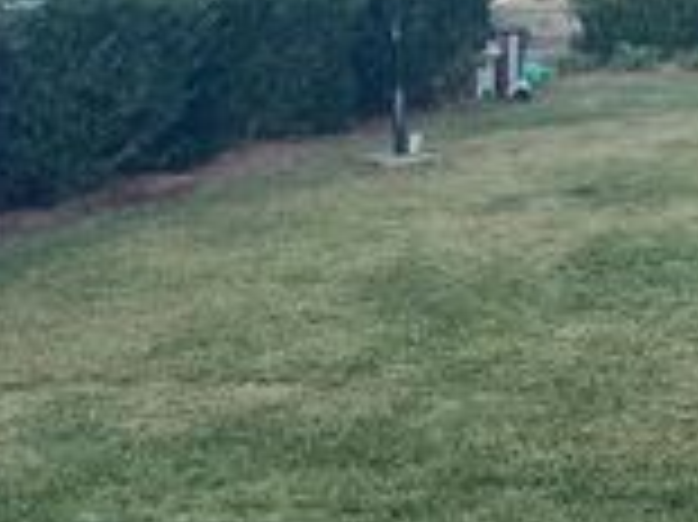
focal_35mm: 84
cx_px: 959
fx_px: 1692
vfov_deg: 17.4
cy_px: 119
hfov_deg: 20.8
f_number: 1.6
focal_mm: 4.2
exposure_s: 1/376
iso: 32
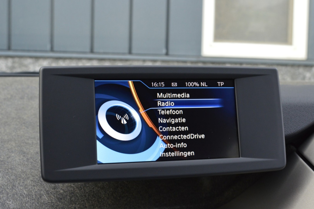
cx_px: 157
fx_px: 458
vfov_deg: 25.8
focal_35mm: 52
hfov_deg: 37.9
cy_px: 104
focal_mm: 35
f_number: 8
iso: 800
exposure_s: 1/60
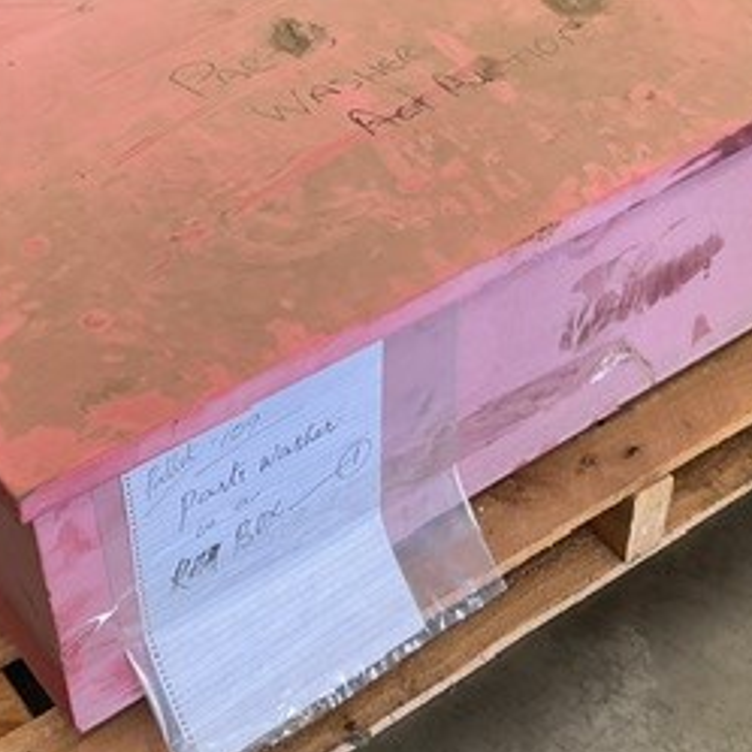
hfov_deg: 26.1
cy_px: 287
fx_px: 1622
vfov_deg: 26.0
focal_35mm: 66
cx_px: 387
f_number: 1.8
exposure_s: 1/100
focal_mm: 3
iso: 50
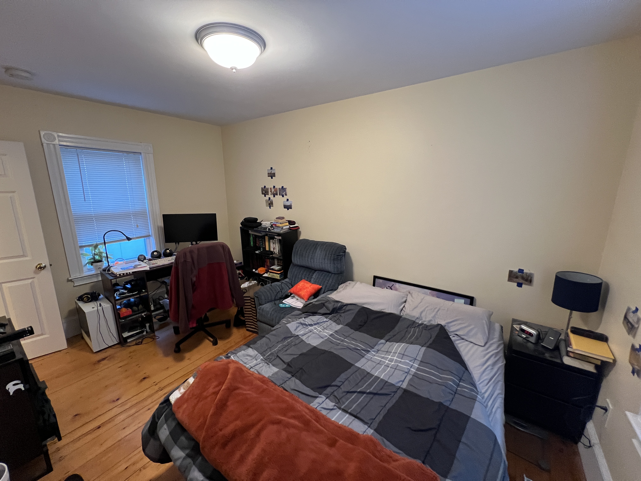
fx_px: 241
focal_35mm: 13
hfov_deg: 106.2
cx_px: 320
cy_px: 240
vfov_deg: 89.9
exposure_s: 1/60
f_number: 1.8
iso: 320
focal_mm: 1.57
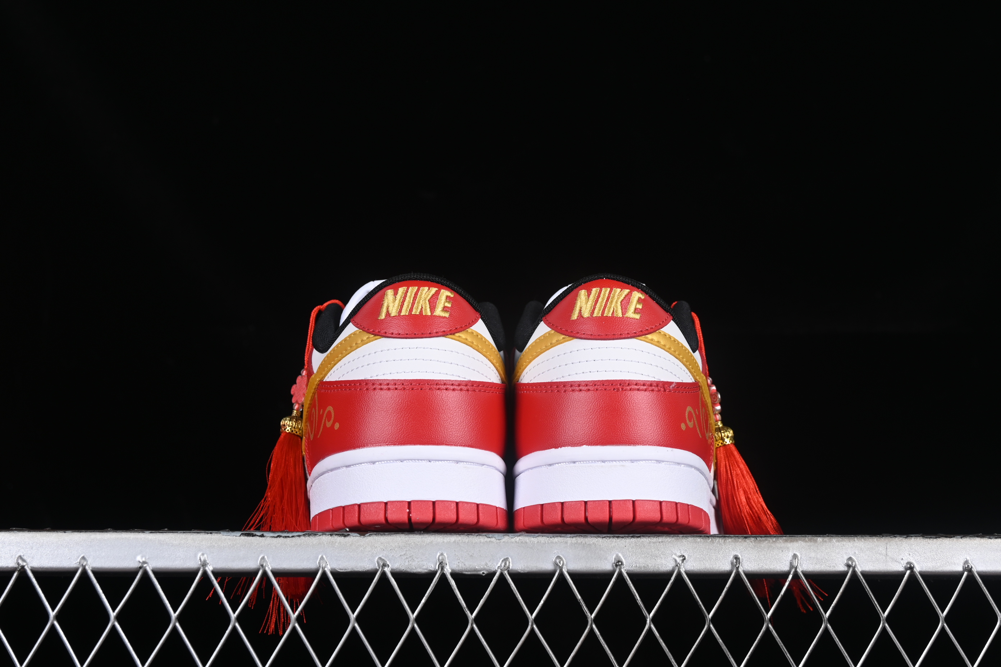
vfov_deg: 18.2
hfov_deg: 27.0
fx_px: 2085
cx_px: 500
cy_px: 334
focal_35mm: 75
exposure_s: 1/80
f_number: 8
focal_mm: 50
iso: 160
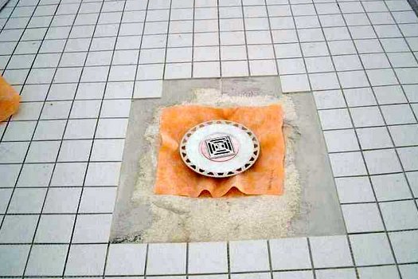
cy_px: 160
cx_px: 220
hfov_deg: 44.5
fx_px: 511
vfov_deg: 30.5
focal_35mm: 44
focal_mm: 7.6
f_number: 2.6
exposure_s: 1/125
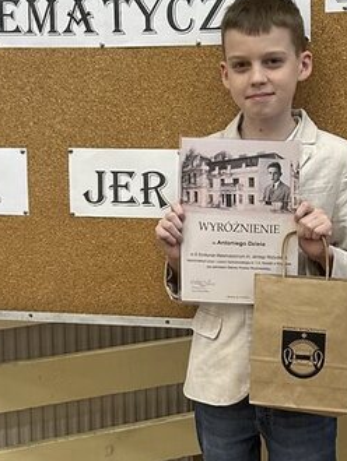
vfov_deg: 23.0
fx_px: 1135
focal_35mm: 85
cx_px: 235
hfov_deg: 17.3
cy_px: 256
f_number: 1.5
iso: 125
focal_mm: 5.7
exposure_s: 1/100
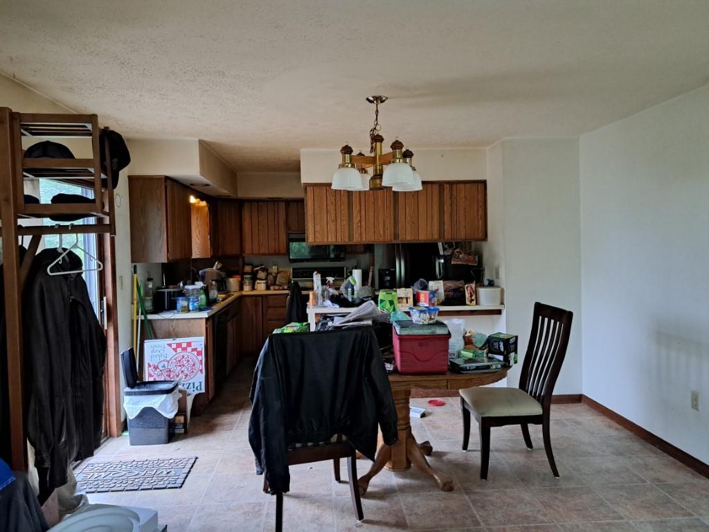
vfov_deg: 56.8
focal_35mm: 24
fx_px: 492
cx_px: 354
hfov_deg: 71.6
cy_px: 266
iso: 400
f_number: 1.8
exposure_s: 1/40
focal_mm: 5.23
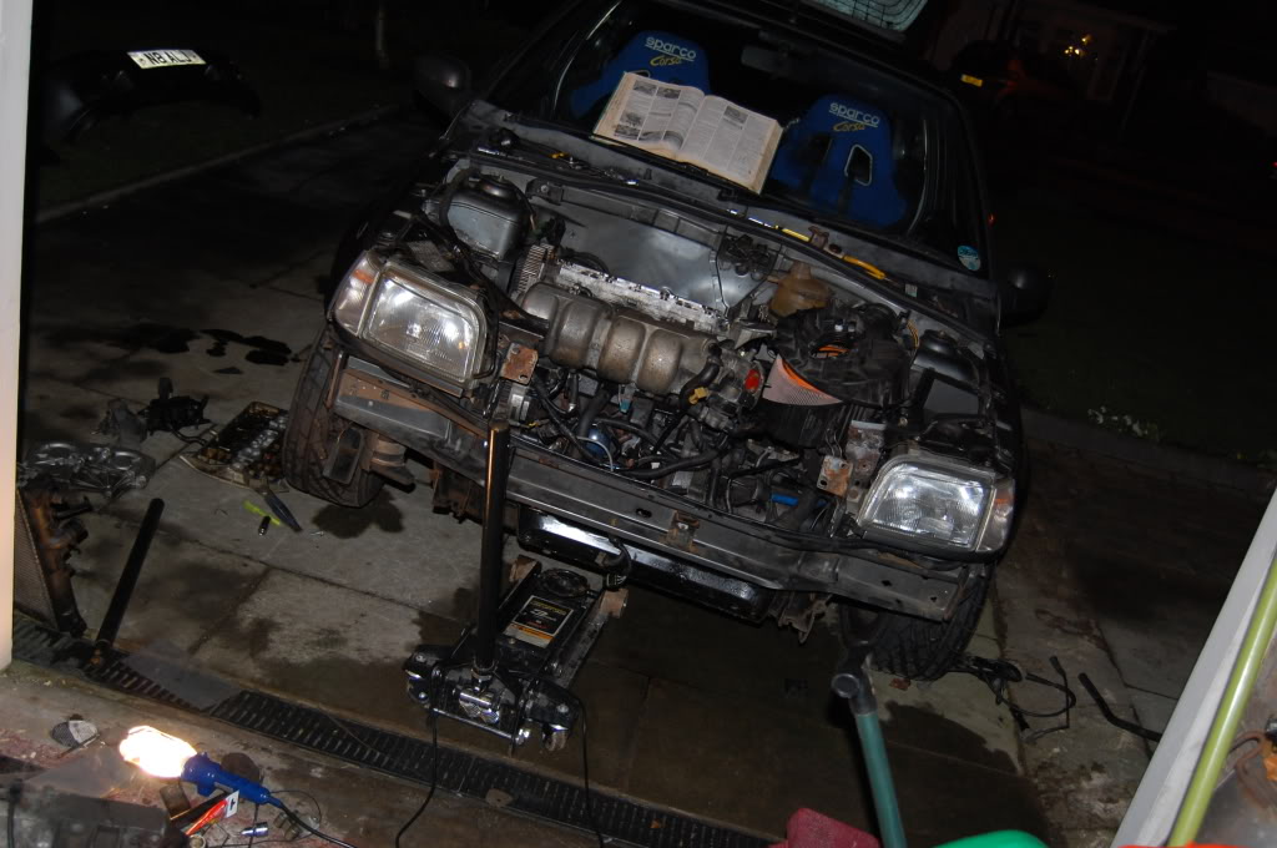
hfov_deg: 57.3
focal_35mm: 33
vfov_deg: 39.9
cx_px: 638
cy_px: 424
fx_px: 1169
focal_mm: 22
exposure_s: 1/60
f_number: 3.8
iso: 400
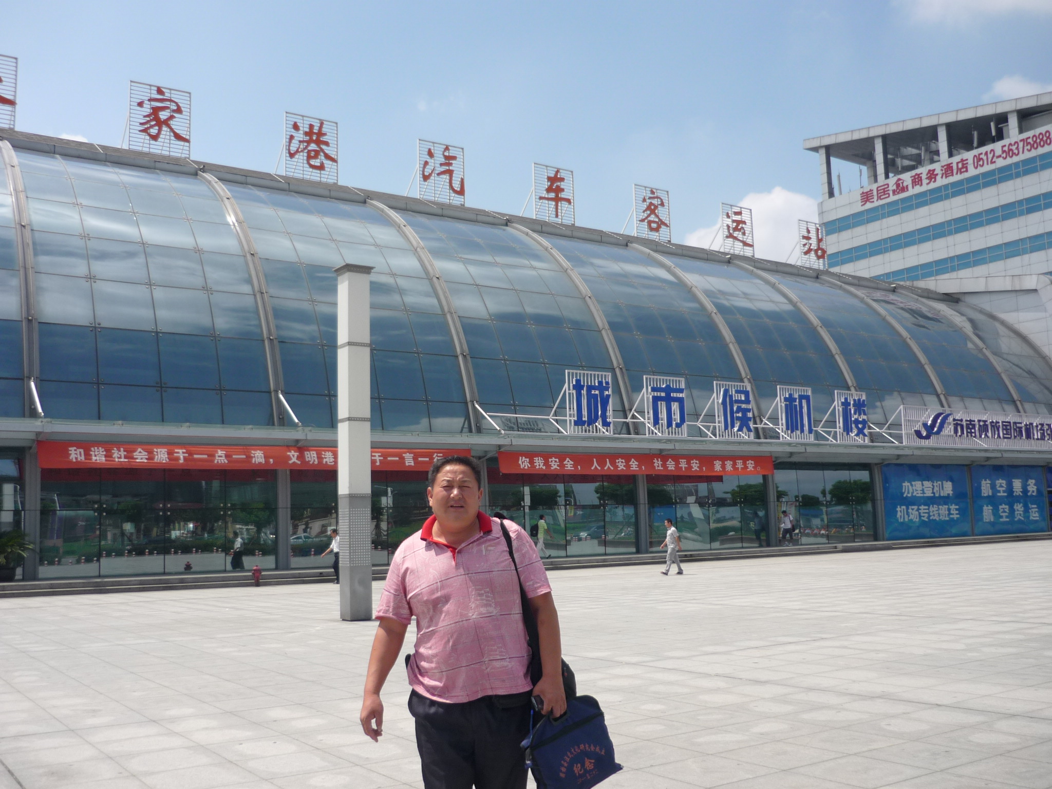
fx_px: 1003
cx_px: 526
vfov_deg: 42.9
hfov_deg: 55.4
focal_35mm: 33
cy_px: 394
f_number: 8
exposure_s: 1/200
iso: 100
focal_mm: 5.5
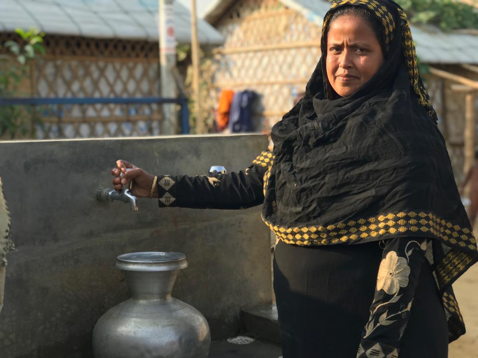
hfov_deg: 33.8
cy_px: 179
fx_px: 787
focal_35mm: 57
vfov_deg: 25.7
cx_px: 239
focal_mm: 6.6
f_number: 2.8
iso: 20
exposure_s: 1/175
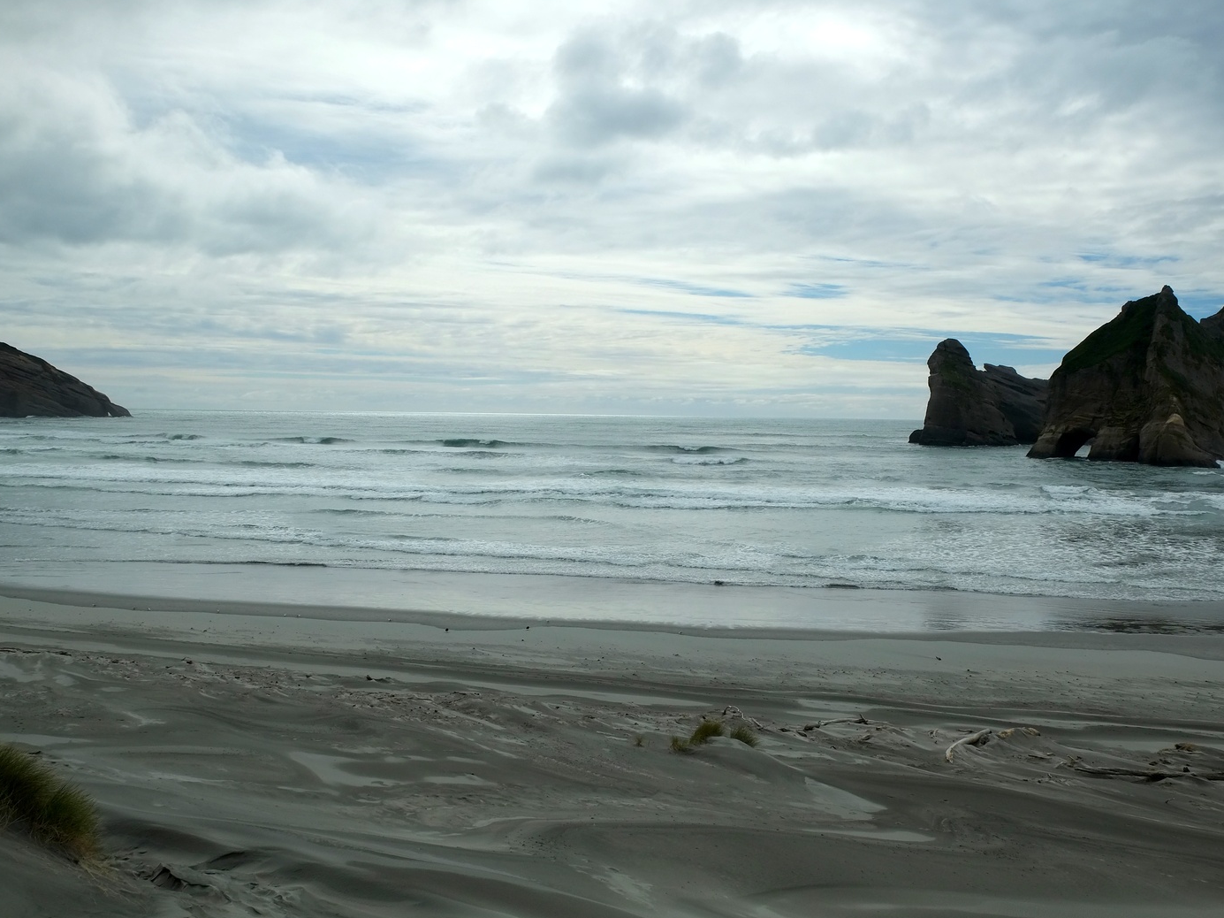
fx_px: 1061
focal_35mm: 30
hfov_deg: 59.7
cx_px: 697
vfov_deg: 46.8
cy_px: 469
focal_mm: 18
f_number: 11
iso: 400
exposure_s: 1/500
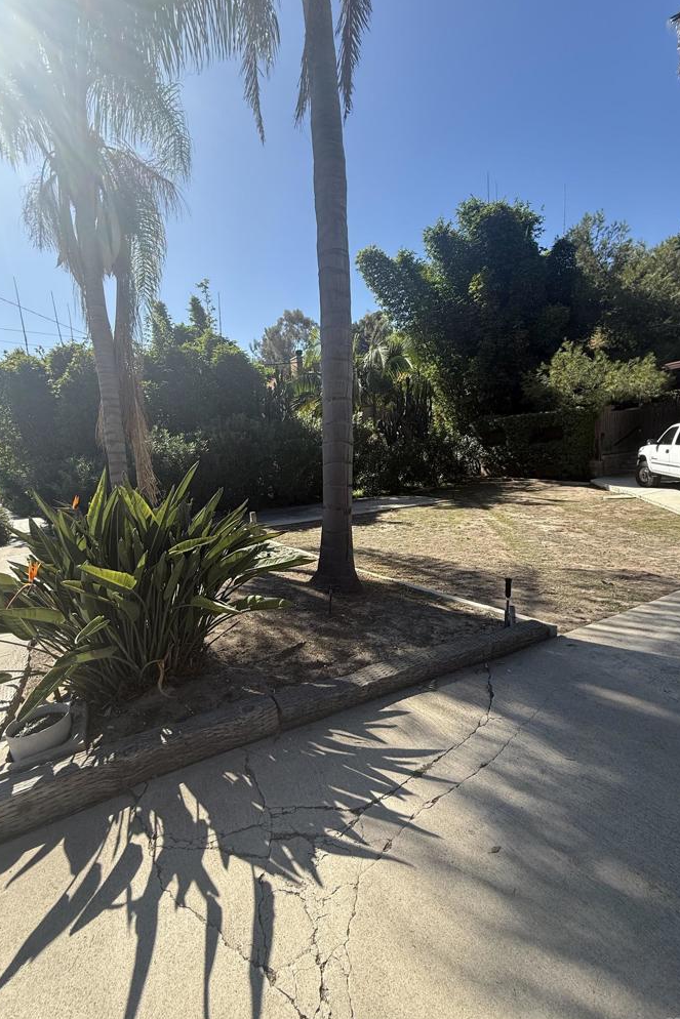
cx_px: 316
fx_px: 425
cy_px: 503
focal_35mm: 15
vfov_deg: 100.4
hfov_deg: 77.2
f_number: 2.2
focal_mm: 2.22
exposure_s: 1/820
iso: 64
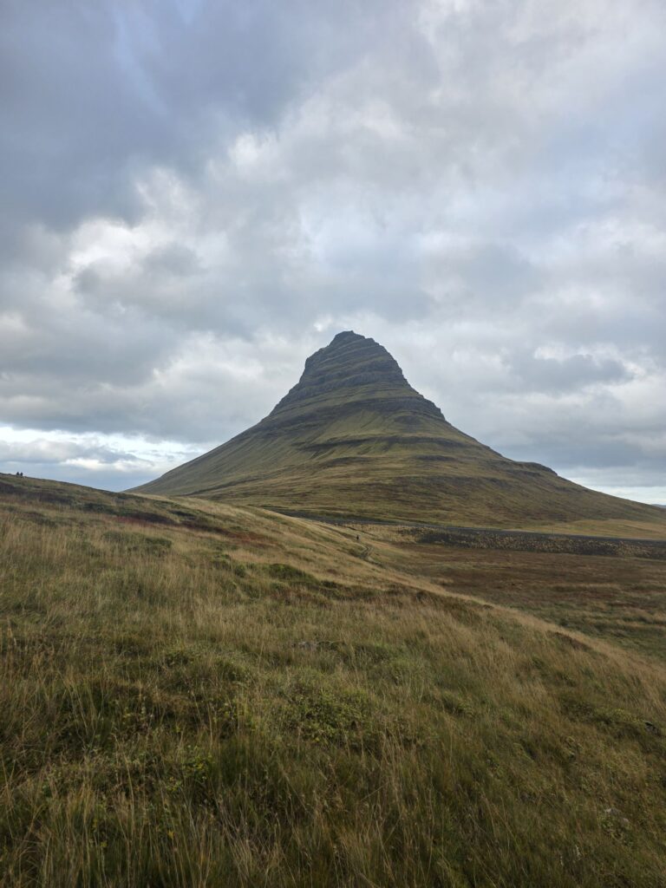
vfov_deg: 73.9
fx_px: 590
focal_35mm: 23
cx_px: 333
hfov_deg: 58.9
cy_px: 444
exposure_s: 1/359
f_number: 1.7
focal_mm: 6.3
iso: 25
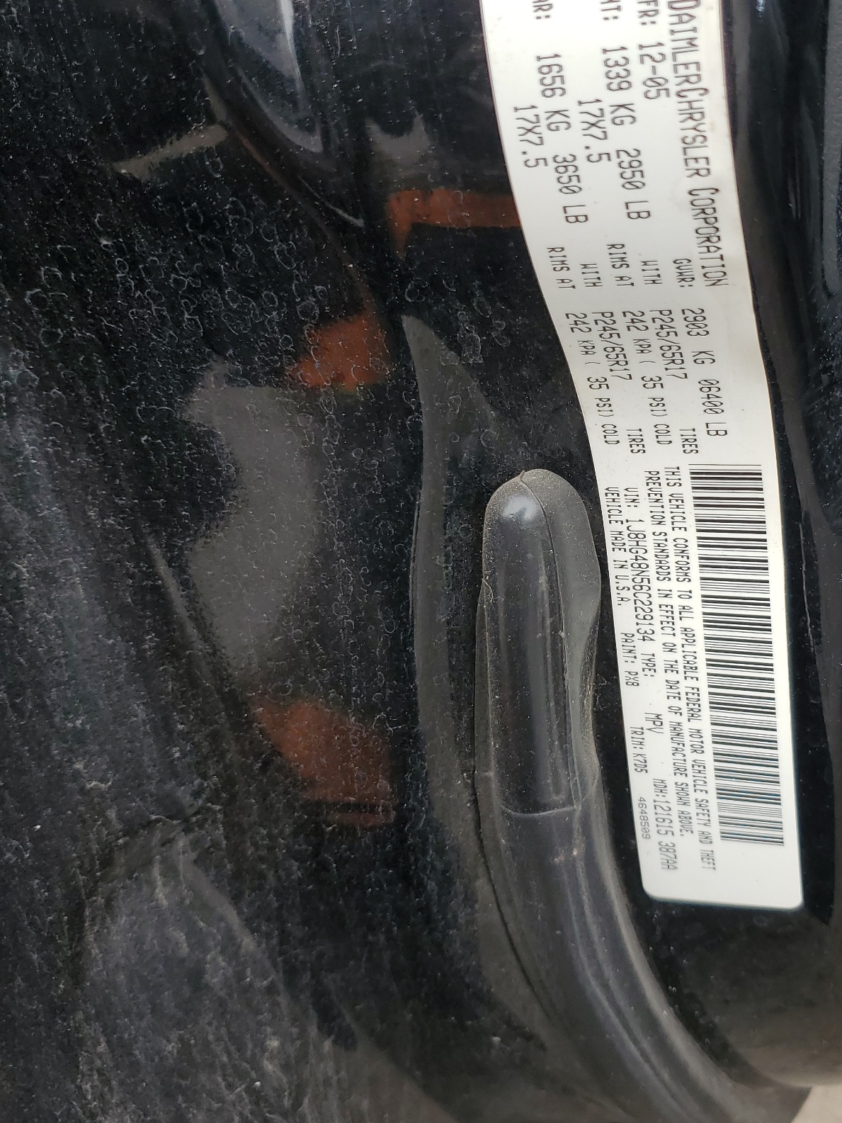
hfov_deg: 40.3
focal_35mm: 35
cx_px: 554
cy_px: 520
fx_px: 1135
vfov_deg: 52.6
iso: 50
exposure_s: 1/417
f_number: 1.5
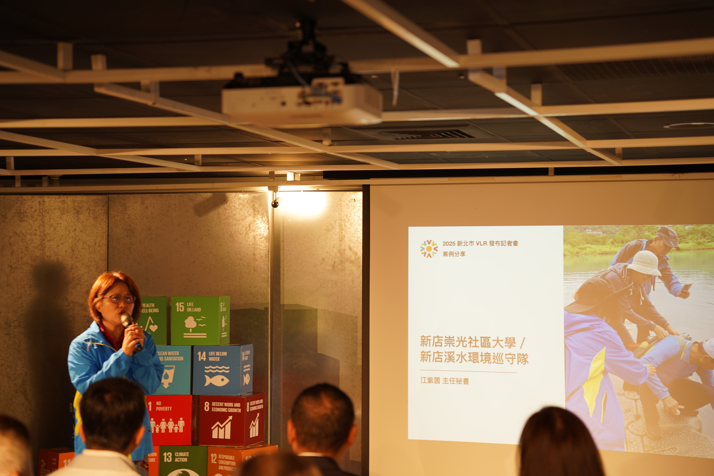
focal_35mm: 70
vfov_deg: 19.5
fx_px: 1388
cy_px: 238
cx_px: 357
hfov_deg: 28.8
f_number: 2.8
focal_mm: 70
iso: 125
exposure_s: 1/25
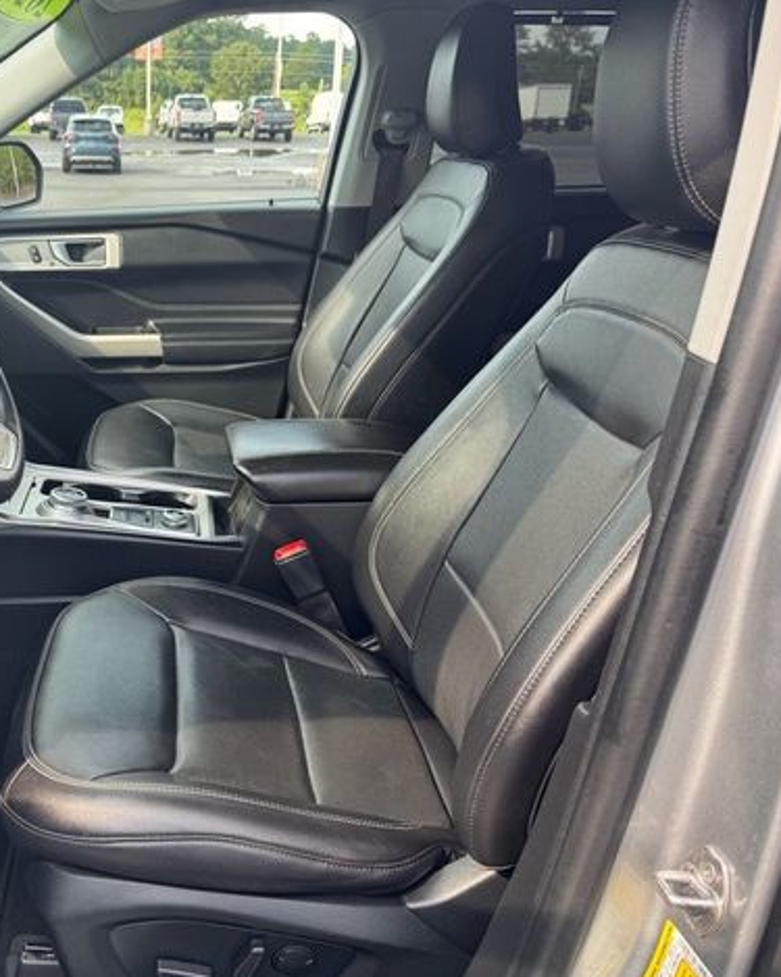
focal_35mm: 32
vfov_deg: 55.7
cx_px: 156
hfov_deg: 43.6
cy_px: 498
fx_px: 925
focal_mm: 6.76
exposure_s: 1/121
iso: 64
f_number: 1.78
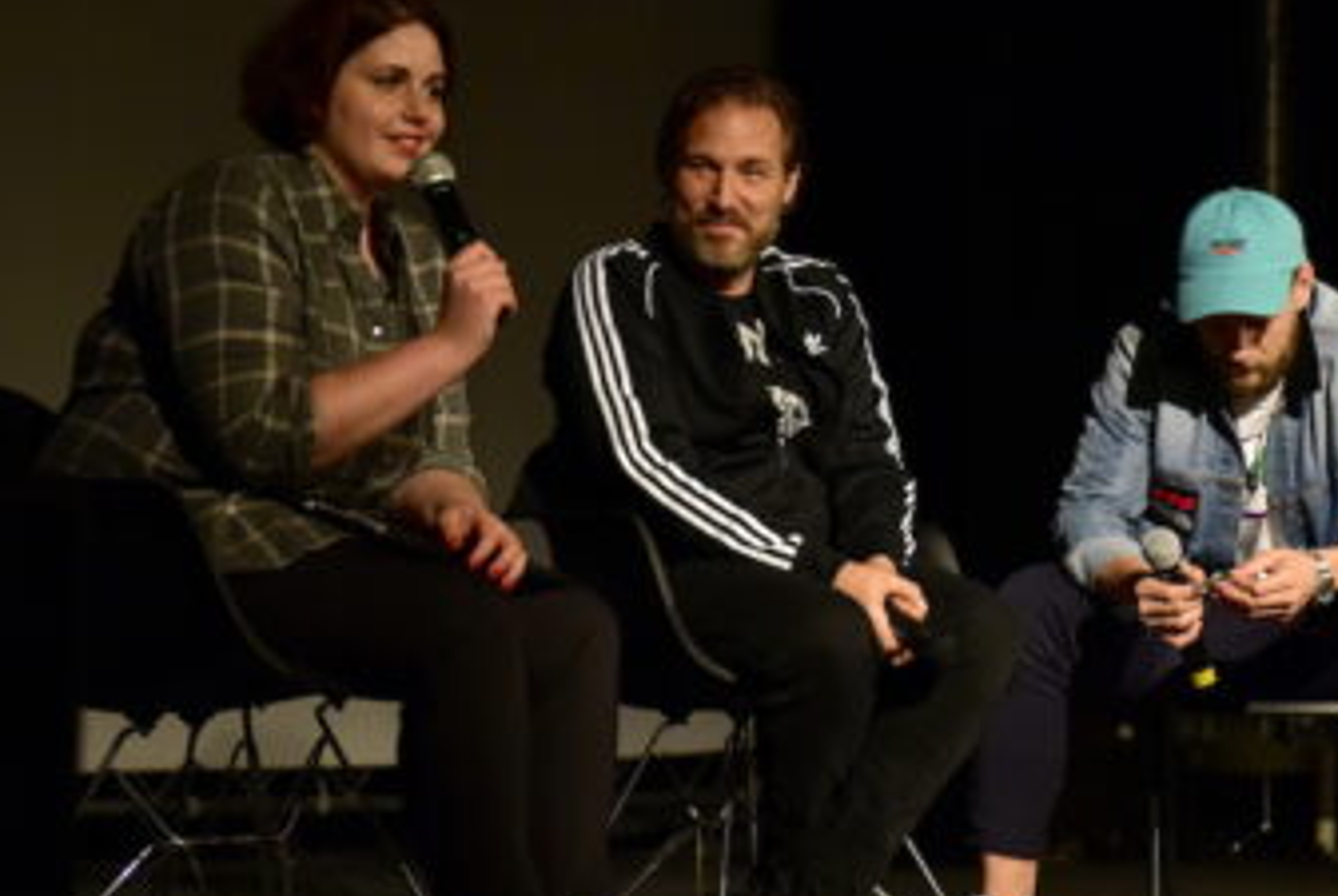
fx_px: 3982
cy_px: 384
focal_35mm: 107
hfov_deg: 19.1
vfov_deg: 12.8
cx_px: 804
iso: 5000
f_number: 2.8
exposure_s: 1/400
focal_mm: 60
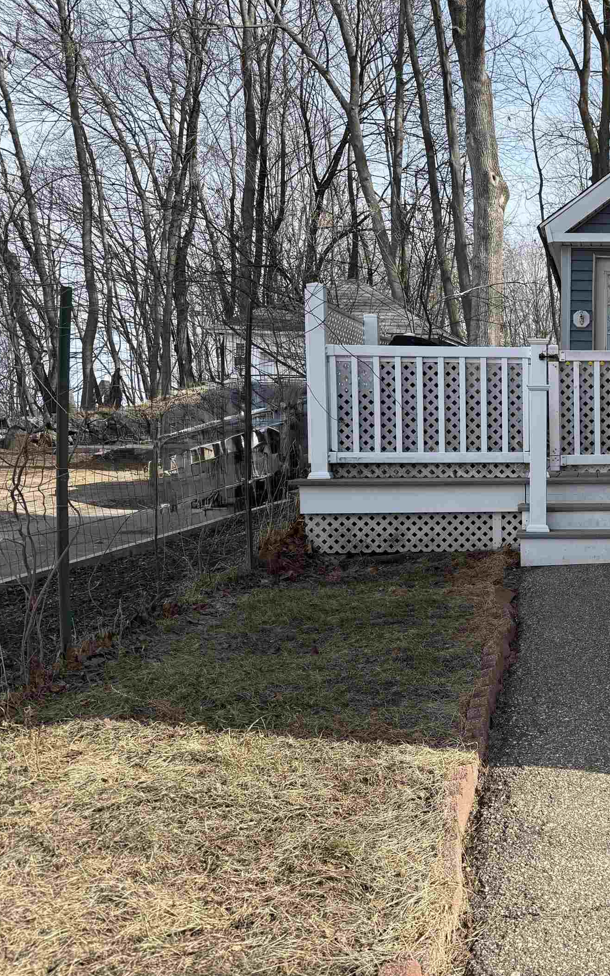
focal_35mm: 37
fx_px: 984
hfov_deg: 31.1
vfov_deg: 52.7
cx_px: 651
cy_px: 478
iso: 80
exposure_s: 1/2370
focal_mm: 6.76
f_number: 1.78
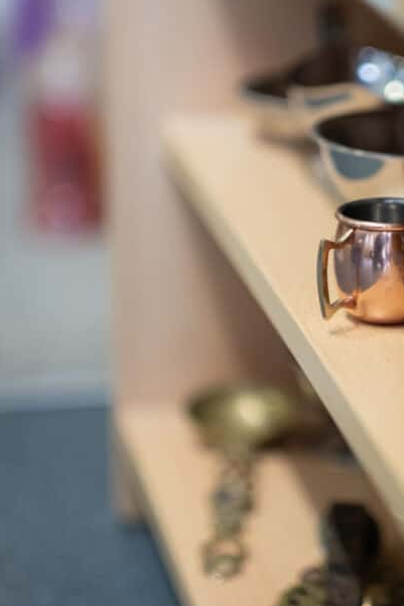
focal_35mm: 143
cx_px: 342
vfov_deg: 14.3
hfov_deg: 9.6
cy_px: 250
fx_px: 2408
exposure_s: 1/125
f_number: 1.2
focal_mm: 56
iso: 500
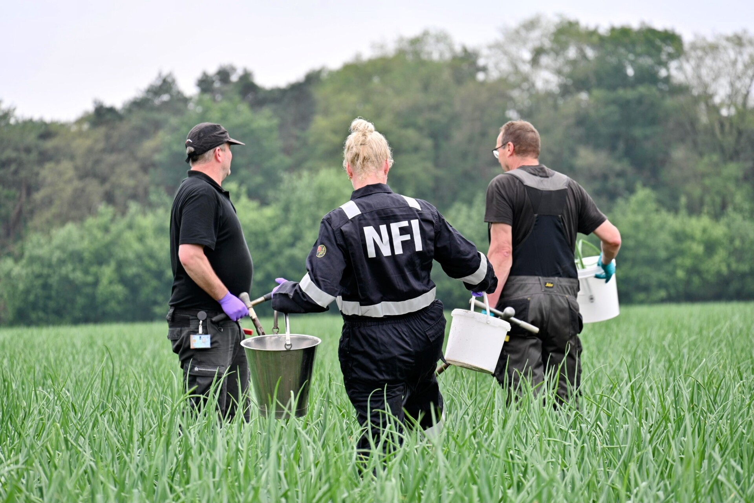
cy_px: 252
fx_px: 4189
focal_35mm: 200
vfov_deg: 6.9
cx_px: 377
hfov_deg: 10.3
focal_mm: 200
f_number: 6.3
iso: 200
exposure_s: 1/250
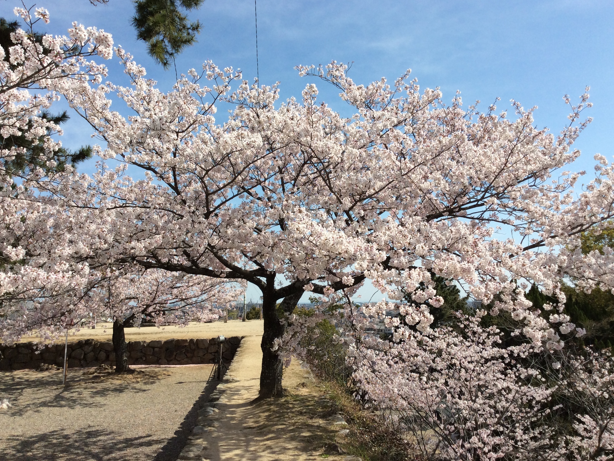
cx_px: 311
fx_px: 585
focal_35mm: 33
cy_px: 230
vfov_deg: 42.9
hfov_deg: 55.4
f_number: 2.4
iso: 32
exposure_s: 1/2045
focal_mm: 3.3
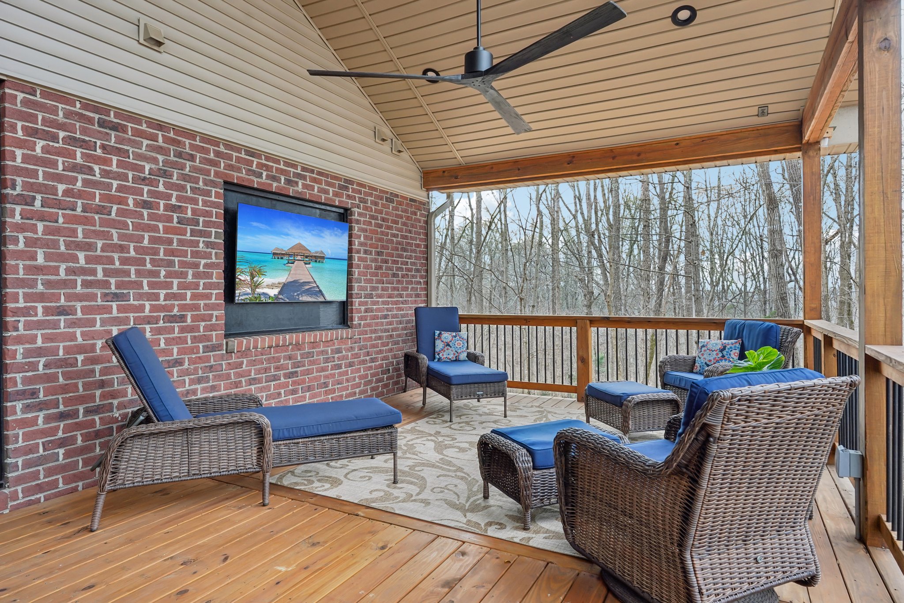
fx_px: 527
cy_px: 302
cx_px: 452
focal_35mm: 21
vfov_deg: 59.5
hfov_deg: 81.2
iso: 400
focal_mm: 21
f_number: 8
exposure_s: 1/40
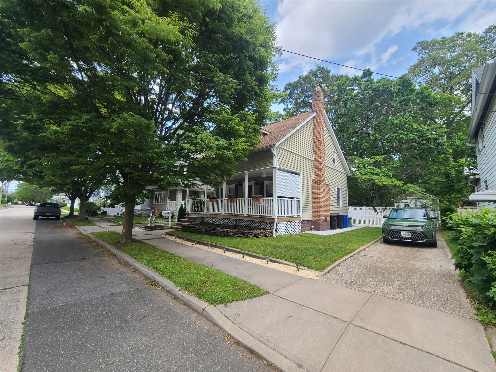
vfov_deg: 89.9
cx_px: 248
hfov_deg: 106.2
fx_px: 186
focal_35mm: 13
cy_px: 186
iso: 50
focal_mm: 2.2
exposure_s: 1/738
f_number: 2.2
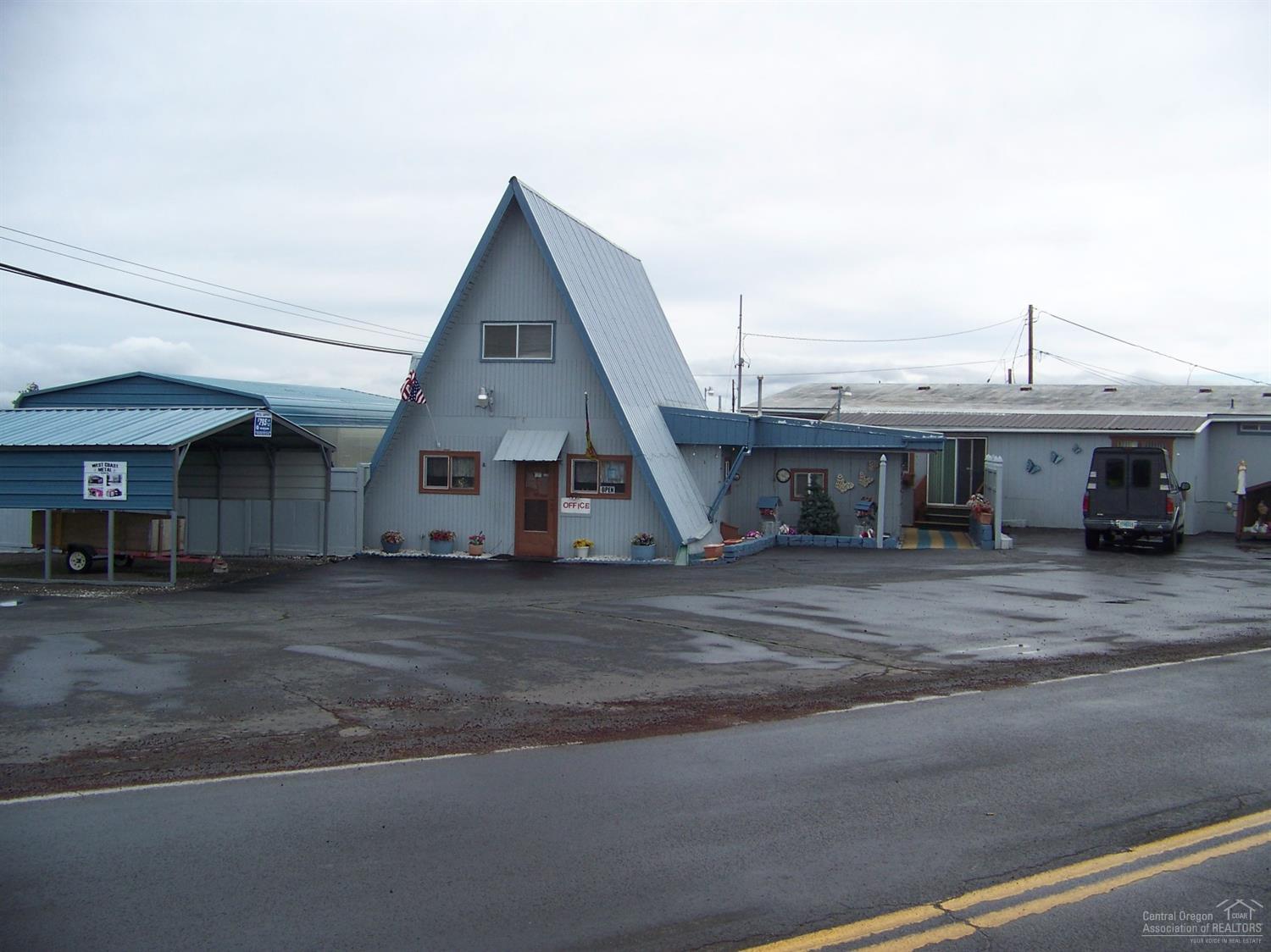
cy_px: 476
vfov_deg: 39.6
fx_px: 1321
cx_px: 636
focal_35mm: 36
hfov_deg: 51.4
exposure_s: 1/800
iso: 64
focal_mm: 5.85
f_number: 2.8
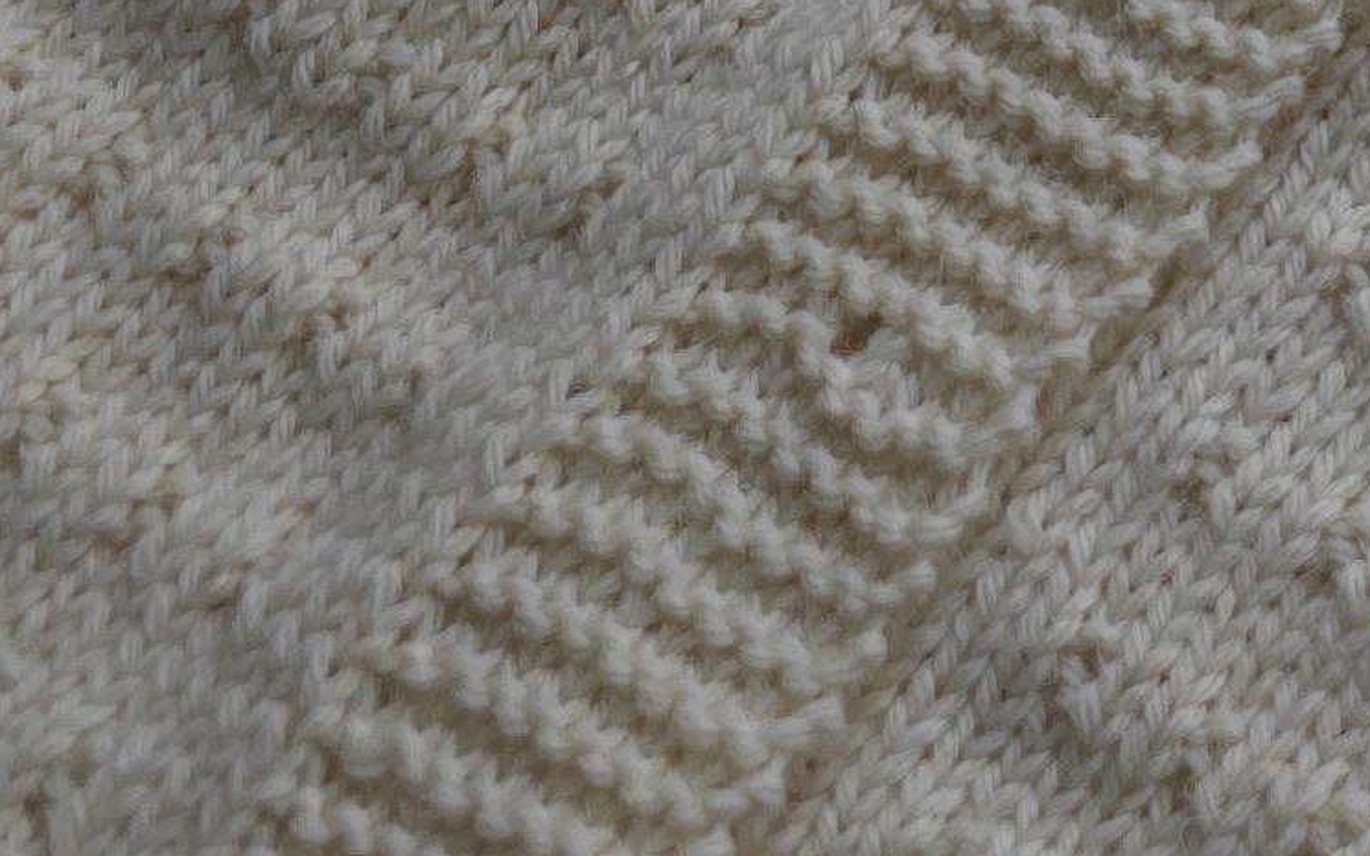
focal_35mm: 131
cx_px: 2118
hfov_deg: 14.7
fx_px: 4891
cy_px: -1546
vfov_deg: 8.6
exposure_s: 1/60
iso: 40
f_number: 1.7
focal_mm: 6.3
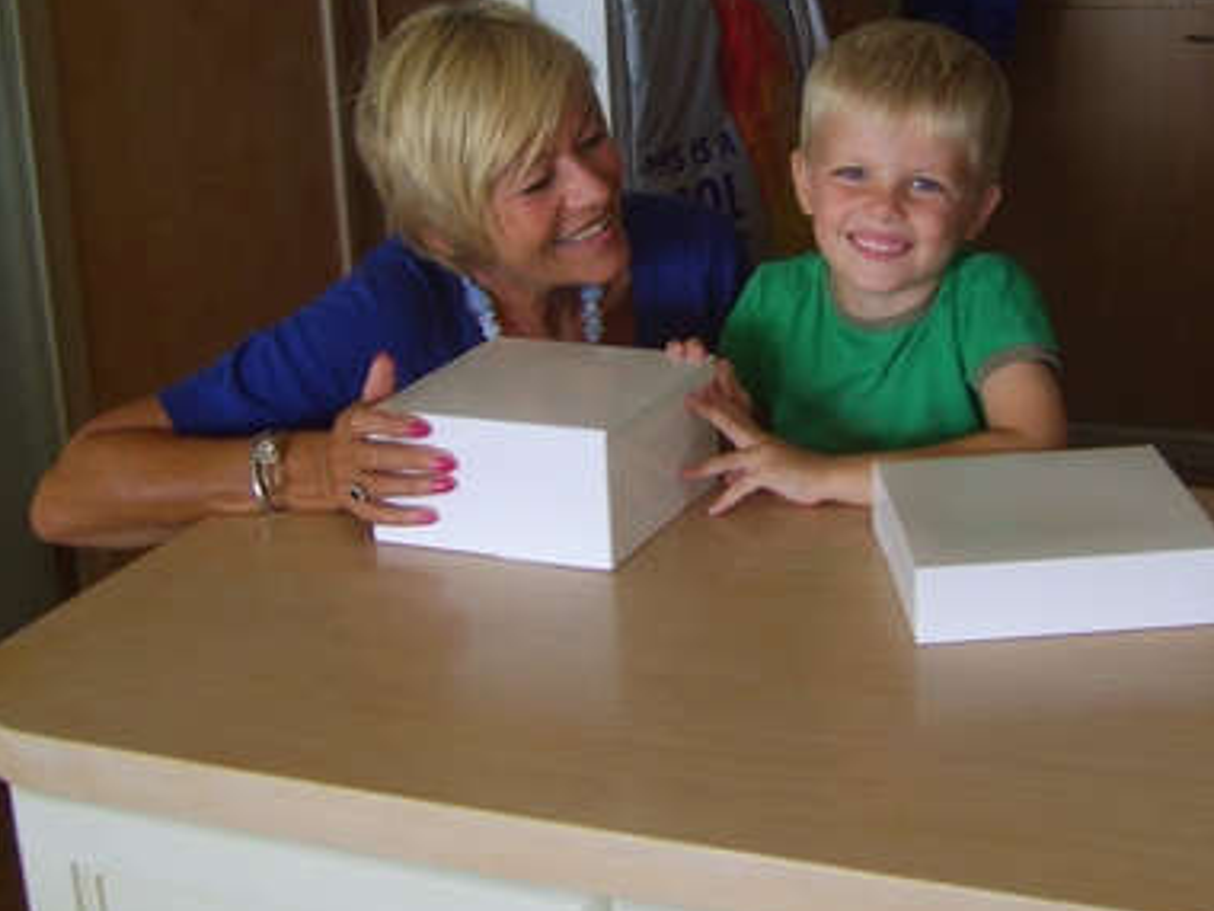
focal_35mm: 60
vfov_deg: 24.3
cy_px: 294
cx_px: 696
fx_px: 2104
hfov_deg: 32.1
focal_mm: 7.8
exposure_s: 1/40
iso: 50
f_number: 2.8
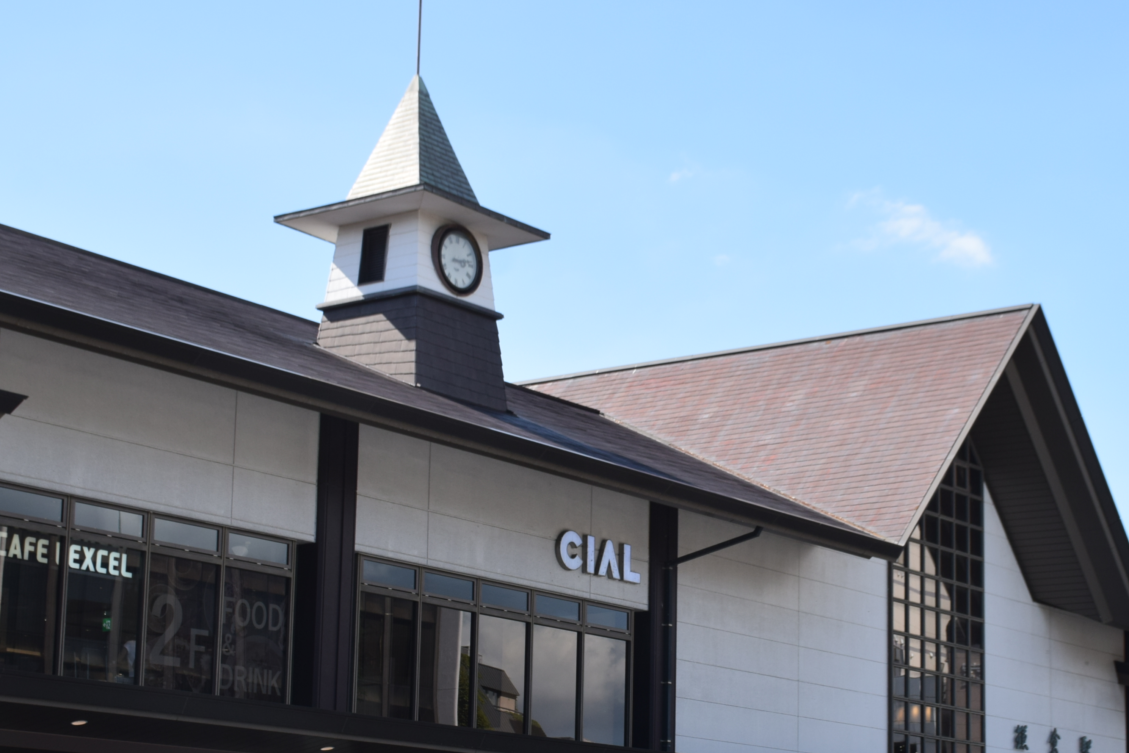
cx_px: 706
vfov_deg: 17.6
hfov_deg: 26.2
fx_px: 2415
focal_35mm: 77
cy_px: 553
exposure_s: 1/320
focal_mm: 34
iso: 200
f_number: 9
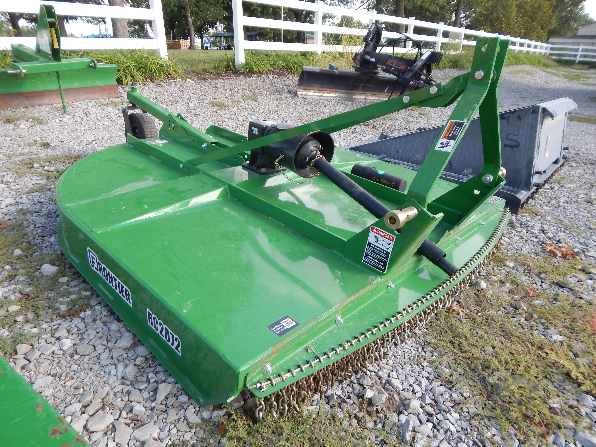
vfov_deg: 61.1
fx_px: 379
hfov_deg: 76.4
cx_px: 298
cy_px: 224
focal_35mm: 22
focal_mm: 4
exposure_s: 1/320
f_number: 3
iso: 125
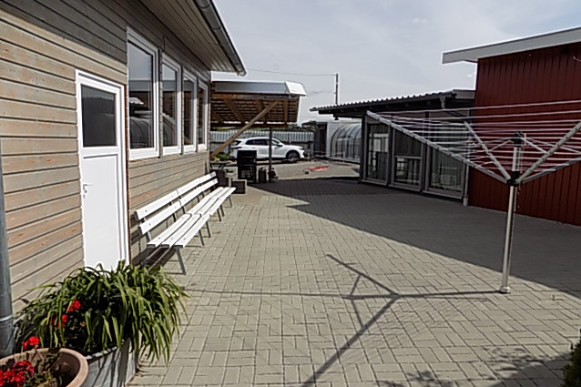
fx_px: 387
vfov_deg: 53.1
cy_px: 189
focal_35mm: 24
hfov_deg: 73.8
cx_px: 290
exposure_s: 1/160
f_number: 9.9
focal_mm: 4
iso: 80
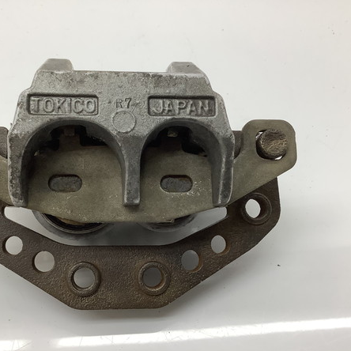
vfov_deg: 44.9
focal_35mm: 37
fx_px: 424
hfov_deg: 44.6
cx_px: 132
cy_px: 176
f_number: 2.4
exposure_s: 1/120
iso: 64
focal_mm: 3.3
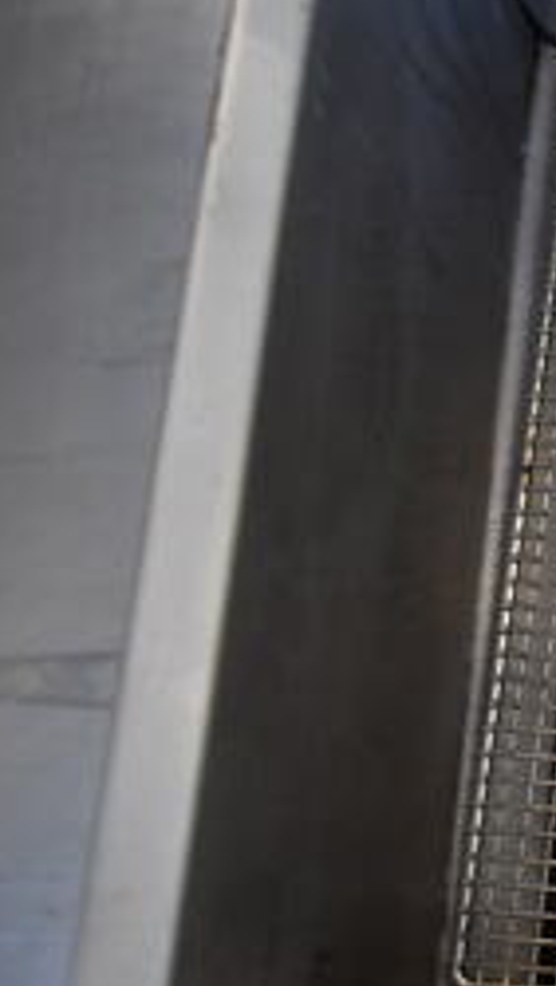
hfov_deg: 15.0
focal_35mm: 69
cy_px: 426
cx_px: 1029
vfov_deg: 30.5
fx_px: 1805
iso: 900
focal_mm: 18
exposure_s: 1/30
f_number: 3.5
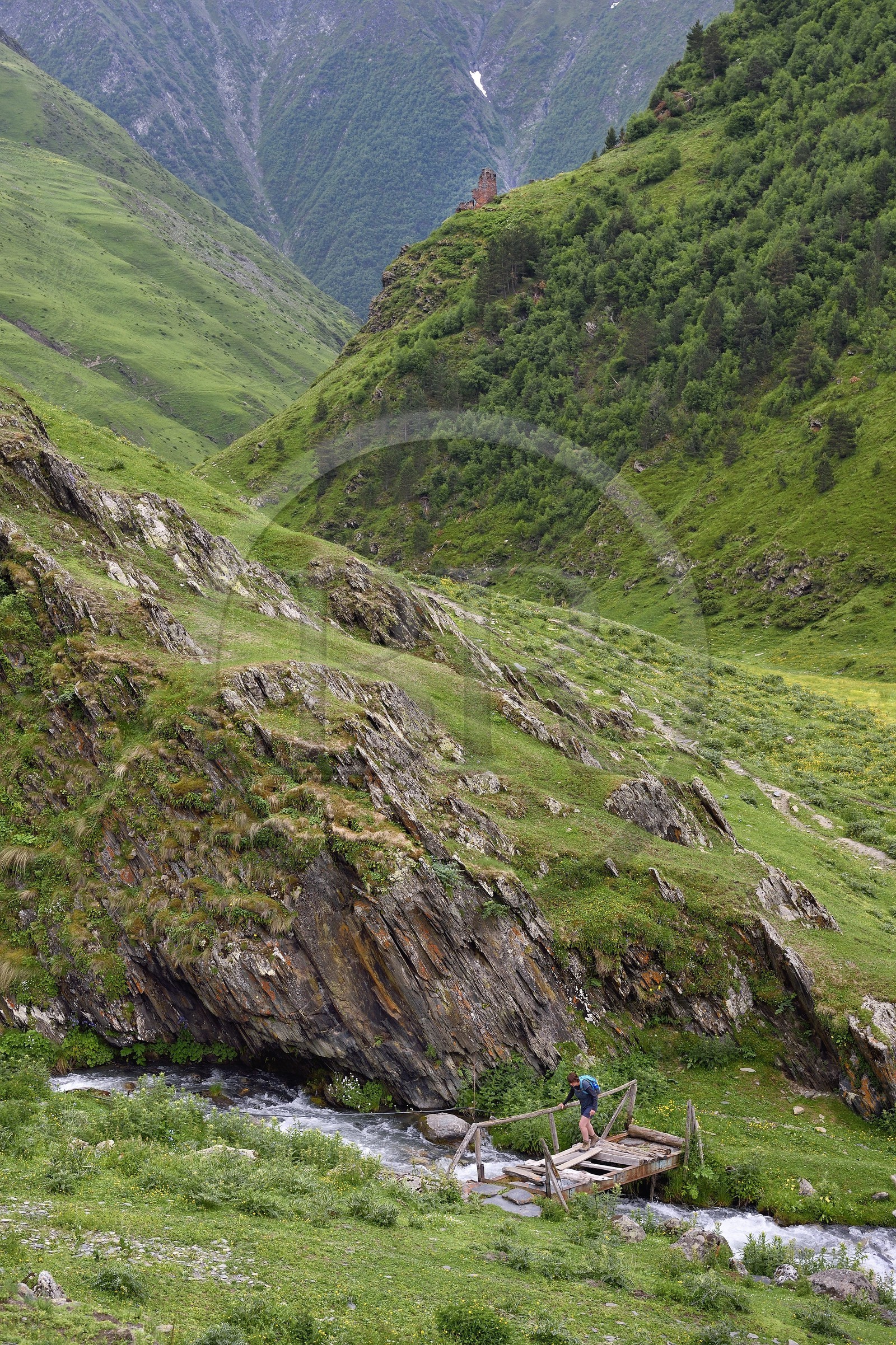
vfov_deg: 28.9
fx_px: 2615
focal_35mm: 70
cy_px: 672
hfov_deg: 19.4
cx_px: 448
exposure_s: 1/250
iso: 400
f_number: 9
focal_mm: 70
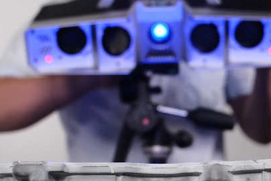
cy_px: 150
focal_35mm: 91
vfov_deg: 14.9
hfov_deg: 22.4
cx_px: 162
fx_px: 685
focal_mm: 24
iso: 1000
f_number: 2.8
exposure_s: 1/125
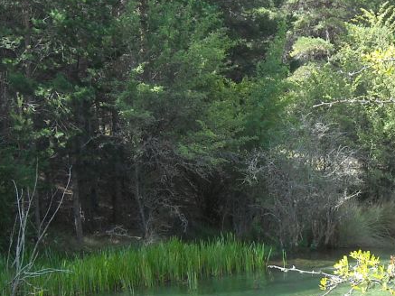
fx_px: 936
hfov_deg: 23.5
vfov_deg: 17.9
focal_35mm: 82
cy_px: 222
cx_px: 304
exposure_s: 1/192
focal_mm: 5.7
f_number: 2.8
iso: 64
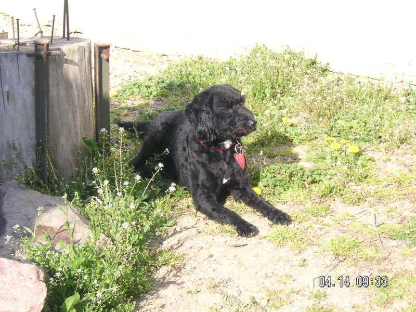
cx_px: 208
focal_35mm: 82
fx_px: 985
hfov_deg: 23.8
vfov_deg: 18.0
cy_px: 156
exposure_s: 1/180
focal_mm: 13.6
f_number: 4.6
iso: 50
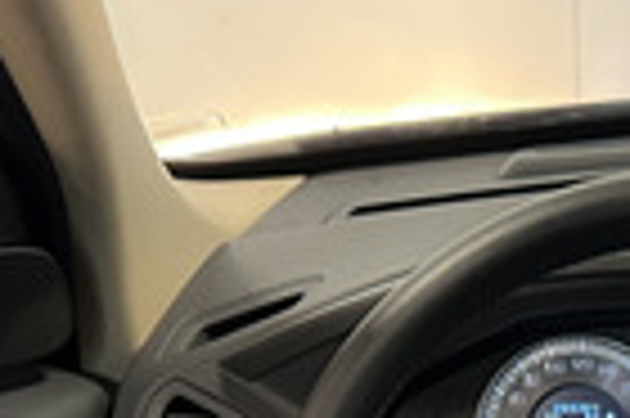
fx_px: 1870
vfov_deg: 12.0
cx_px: 590
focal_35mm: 107
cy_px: 683
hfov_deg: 18.7
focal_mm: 6.86
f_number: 1.8
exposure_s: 1/35
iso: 800
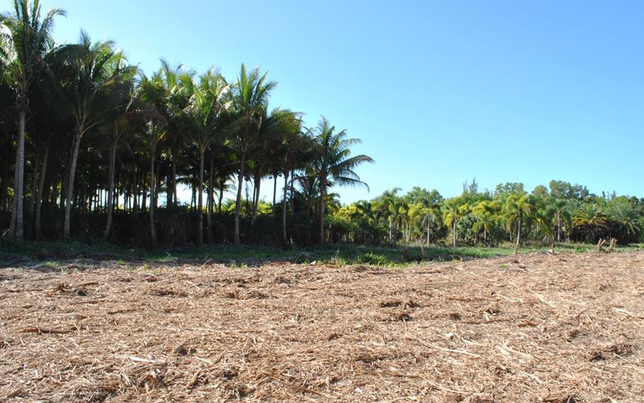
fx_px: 491
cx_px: 324
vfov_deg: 44.5
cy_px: 209
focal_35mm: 28
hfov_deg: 66.5
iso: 200
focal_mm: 18
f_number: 3.5
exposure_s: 1/125
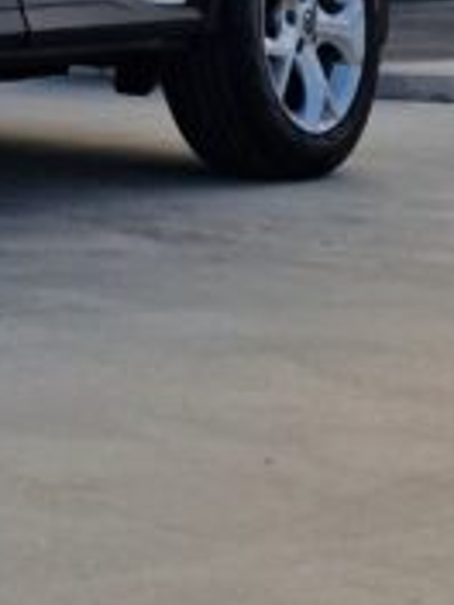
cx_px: -588
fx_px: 2343
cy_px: -265
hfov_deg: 9.9
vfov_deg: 13.9
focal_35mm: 134
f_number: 1.8
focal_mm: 6.4
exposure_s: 1/1248
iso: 50
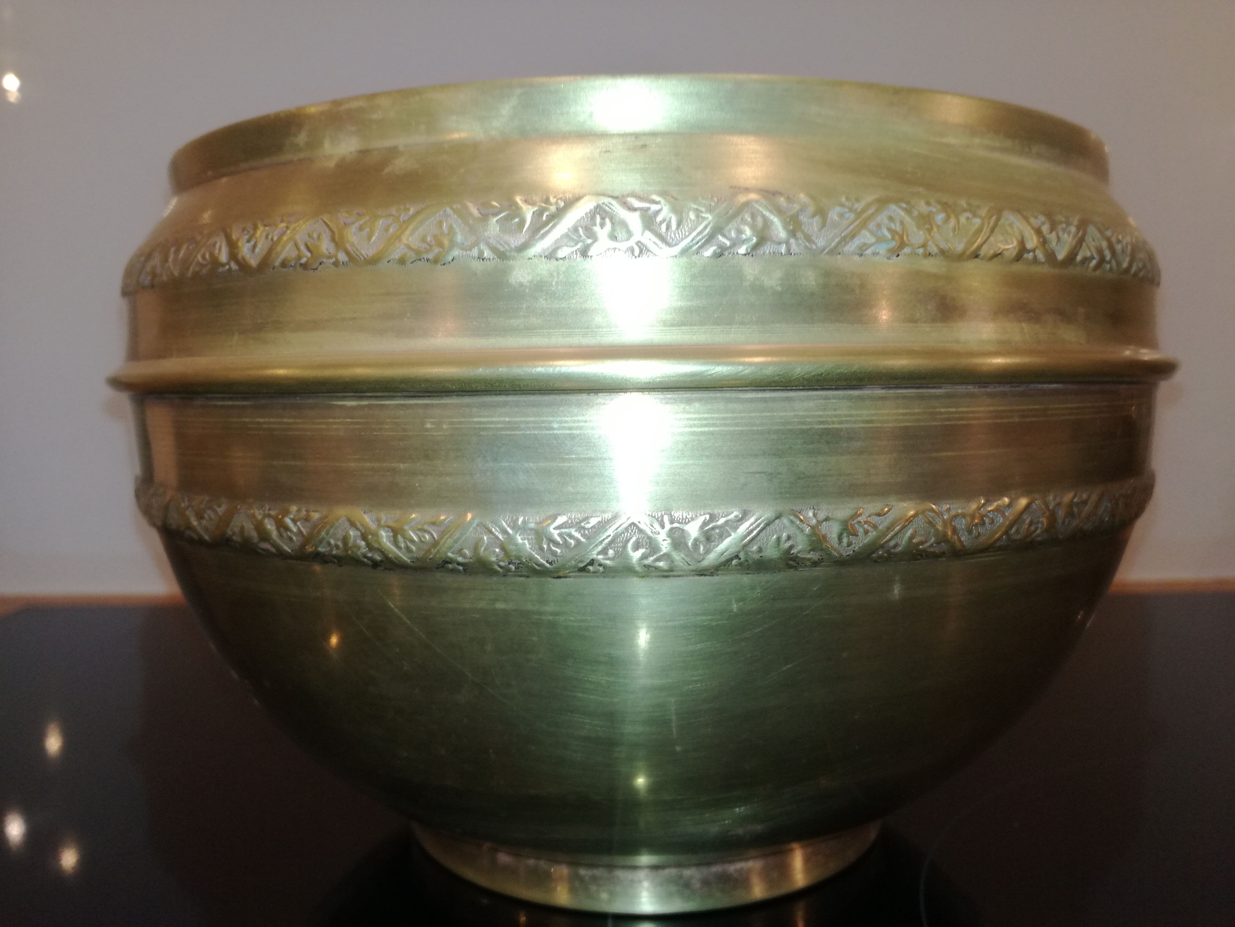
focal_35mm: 27
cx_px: 618
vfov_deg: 51.4
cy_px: 464
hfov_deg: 65.3
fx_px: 963
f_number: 2
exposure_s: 1/33.3
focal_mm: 3.79
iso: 125
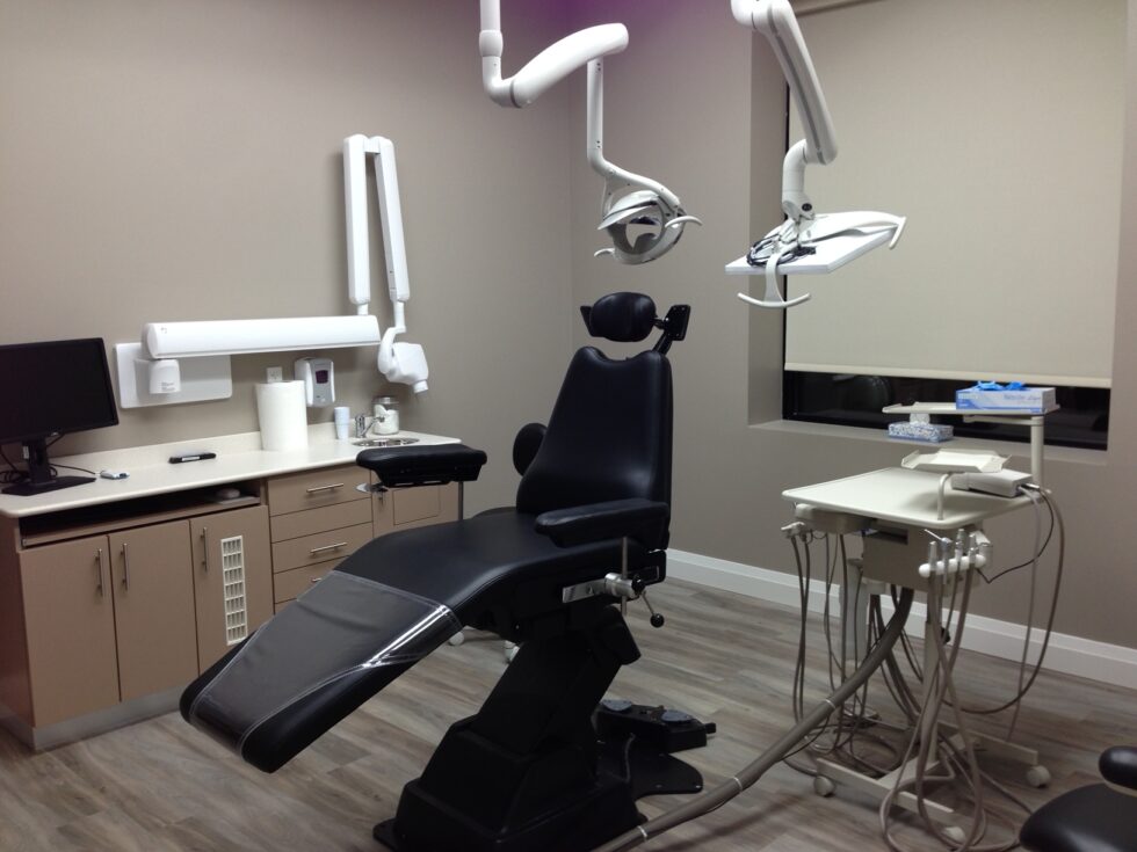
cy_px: 426
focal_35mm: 33
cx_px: 568
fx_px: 1084
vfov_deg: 42.9
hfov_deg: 55.4
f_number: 2.4
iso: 50
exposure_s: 1/40
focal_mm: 4.13
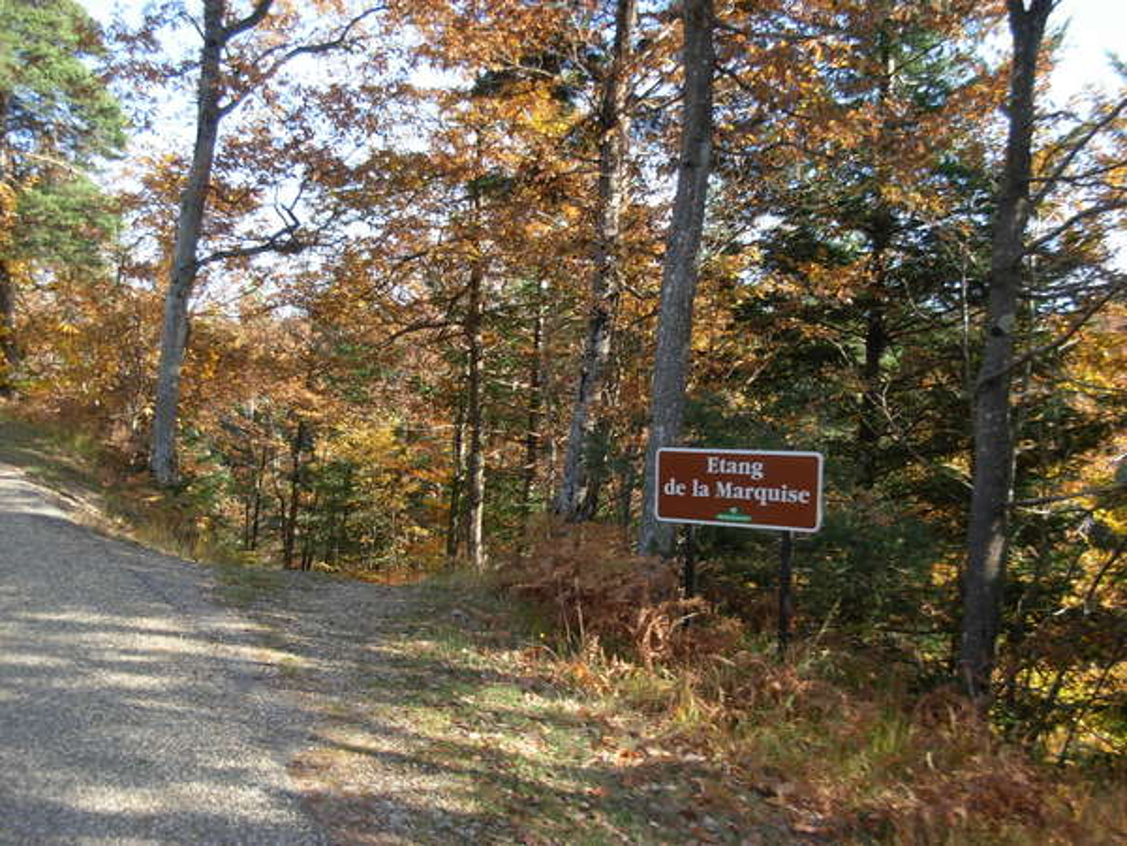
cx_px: 564
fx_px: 1237
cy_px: 423
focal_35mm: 38
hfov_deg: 49.0
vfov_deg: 37.7
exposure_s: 1/197
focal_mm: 6.3
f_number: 2.9
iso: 79
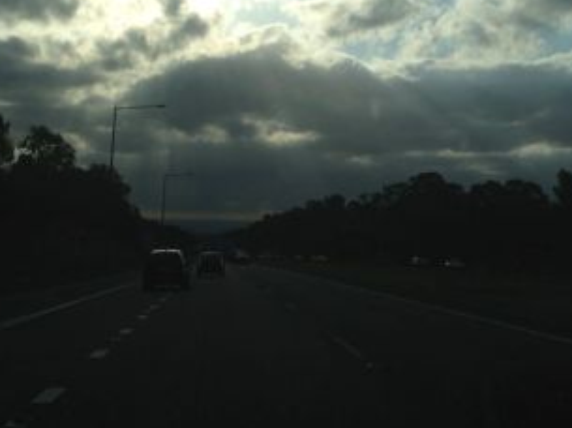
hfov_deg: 29.9
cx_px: 293
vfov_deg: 21.9
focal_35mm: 65
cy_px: 32
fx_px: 1073
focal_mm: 4.13
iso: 50
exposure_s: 1/6024
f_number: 2.4
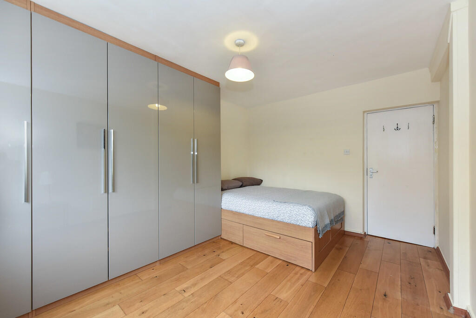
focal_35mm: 14
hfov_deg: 104.2
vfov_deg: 81.3
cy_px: 159
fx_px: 185
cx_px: 238
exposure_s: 1/20
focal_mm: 14
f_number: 8
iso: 320
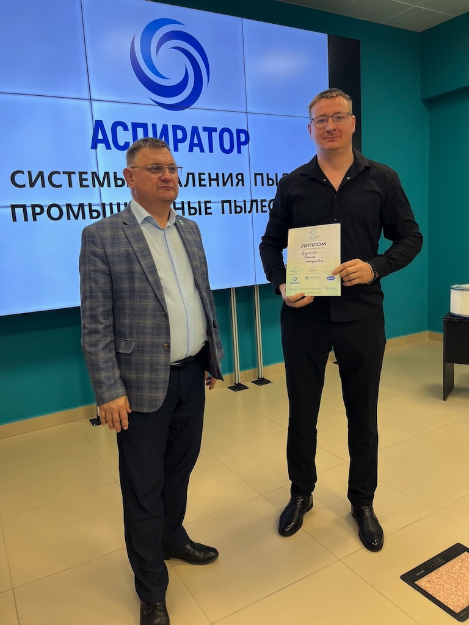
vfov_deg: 67.3
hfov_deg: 53.1
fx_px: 470
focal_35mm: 26
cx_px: 234
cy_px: 312
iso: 50
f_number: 1.6
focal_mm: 5.1
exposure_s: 1/96
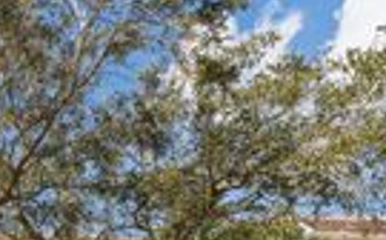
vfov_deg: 18.5
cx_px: -86
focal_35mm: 55
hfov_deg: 30.7
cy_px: 427
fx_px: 581
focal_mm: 14.6
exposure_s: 1/20
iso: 50
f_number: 13
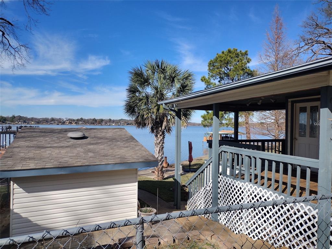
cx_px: 166
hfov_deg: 65.3
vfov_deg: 51.4
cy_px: 124
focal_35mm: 27
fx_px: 259
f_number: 1.7
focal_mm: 4.71
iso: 100
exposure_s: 1/3300
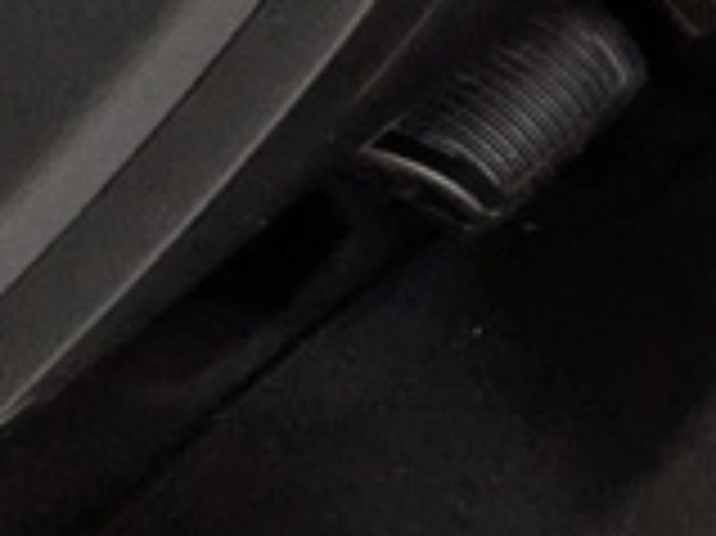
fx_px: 1860
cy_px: -748
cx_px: 2157
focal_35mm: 90
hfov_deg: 11.5
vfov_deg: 12.7
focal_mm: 1.83
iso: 52
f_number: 2.2
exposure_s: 1/25
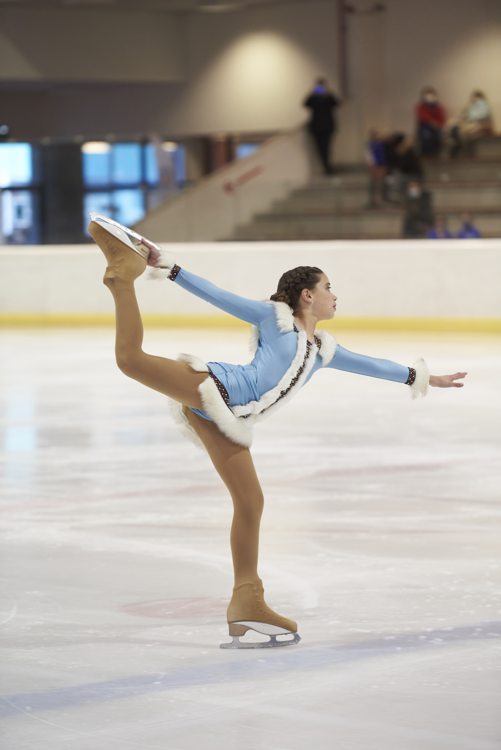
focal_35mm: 140
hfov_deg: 9.8
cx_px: 250
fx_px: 2920
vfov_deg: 14.6
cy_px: 375
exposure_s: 1/320
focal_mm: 140
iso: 2500
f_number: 2.8
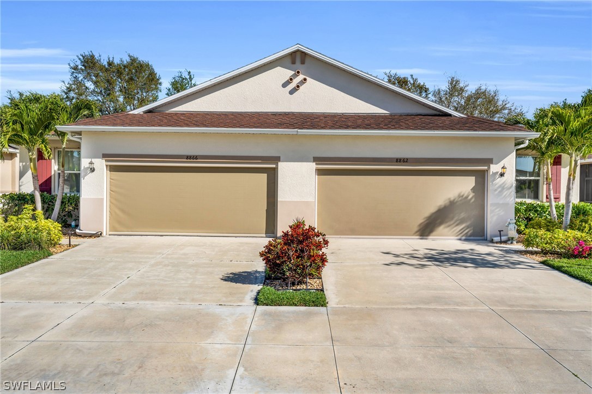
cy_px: 197
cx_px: 296
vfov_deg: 42.3
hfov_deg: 60.3
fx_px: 510
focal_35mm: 31
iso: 200
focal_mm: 31
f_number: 9
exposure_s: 1/800
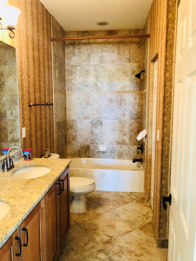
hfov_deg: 49.7
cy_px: 130
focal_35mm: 28
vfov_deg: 63.4
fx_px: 211
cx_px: 98
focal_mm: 4
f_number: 1.8
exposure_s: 1/15
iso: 100
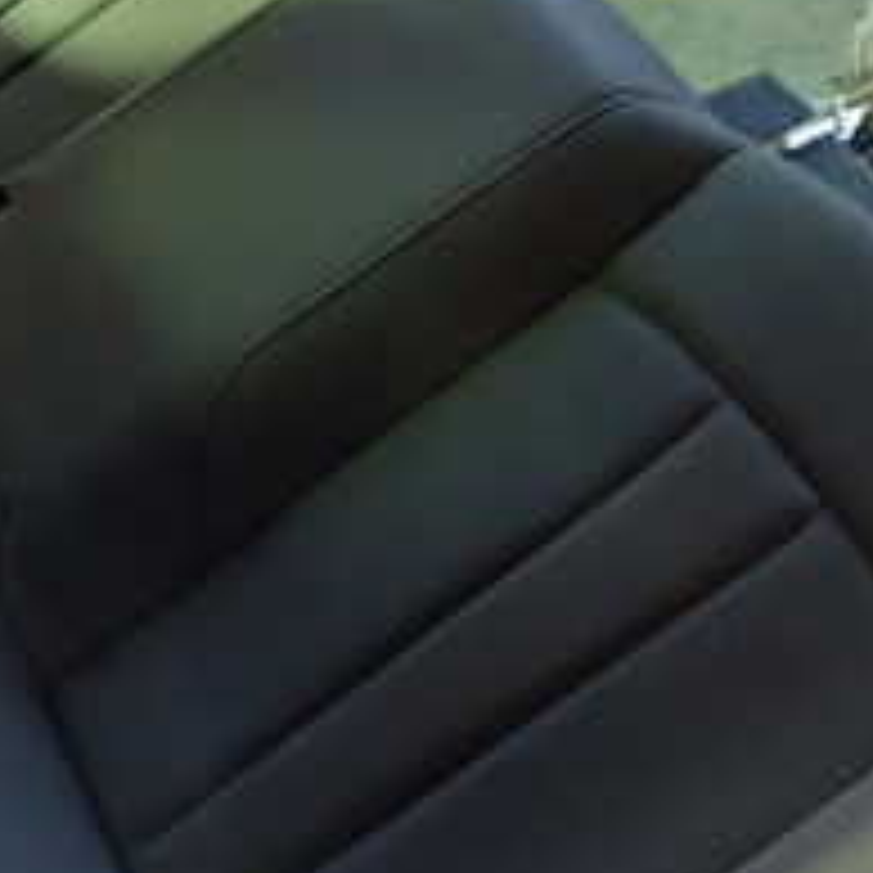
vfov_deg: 21.1
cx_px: 585
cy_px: 477
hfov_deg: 21.1
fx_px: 2340
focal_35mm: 82
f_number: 2.3
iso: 800
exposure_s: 1/10
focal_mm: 5.4
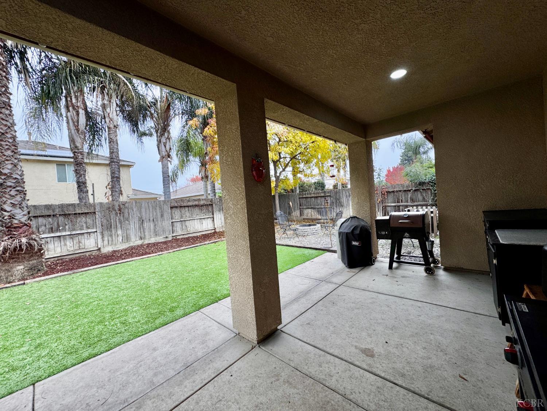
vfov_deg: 85.7
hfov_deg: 102.1
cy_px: 206
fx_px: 221
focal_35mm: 14
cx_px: 274
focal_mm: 2.22
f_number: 2.2
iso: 40
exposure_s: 1/254
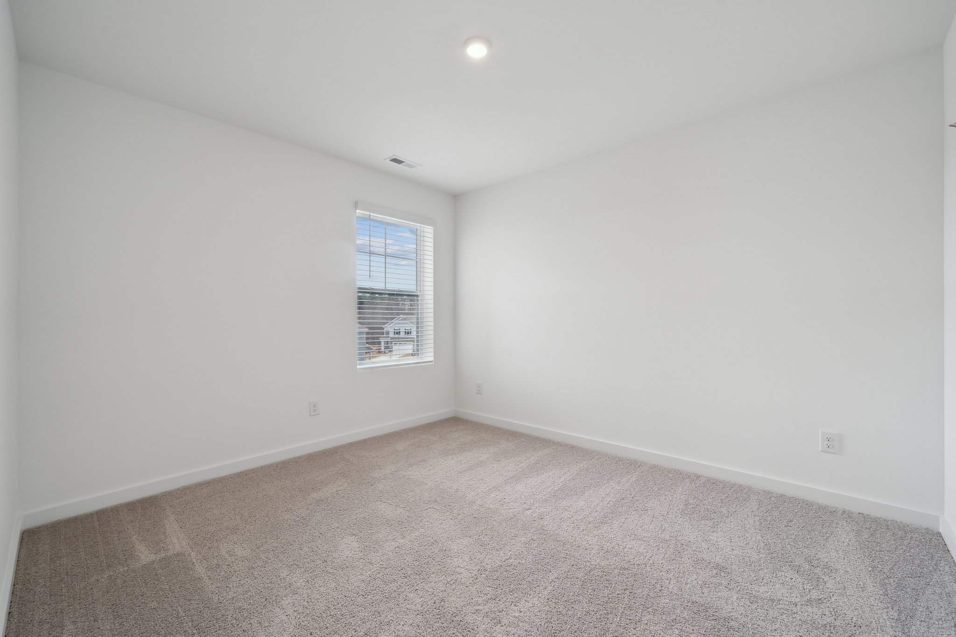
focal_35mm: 14
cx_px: 478
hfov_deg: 104.3
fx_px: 372
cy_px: 318
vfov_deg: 81.2
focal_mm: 14
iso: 160
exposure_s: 1/30
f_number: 7.1
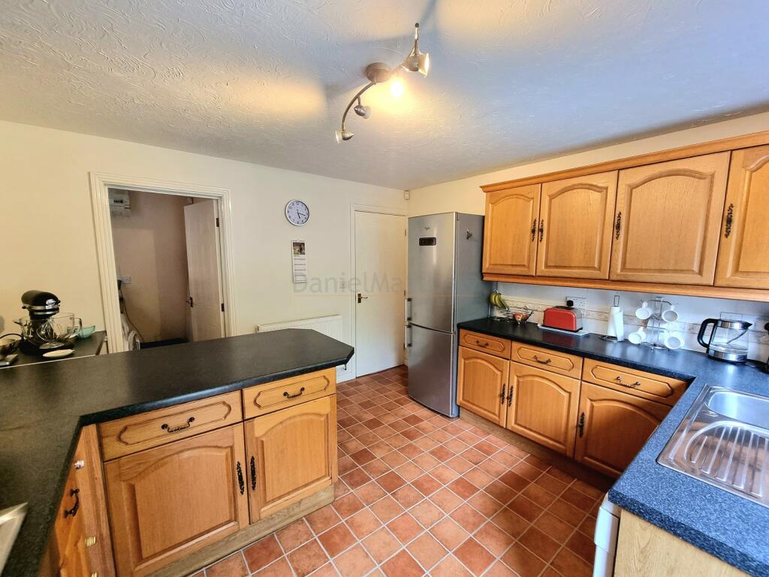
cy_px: 288
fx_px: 289
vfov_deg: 89.9
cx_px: 384
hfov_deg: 106.2
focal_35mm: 13
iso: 200
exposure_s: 1/50
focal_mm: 2.2
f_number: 2.2
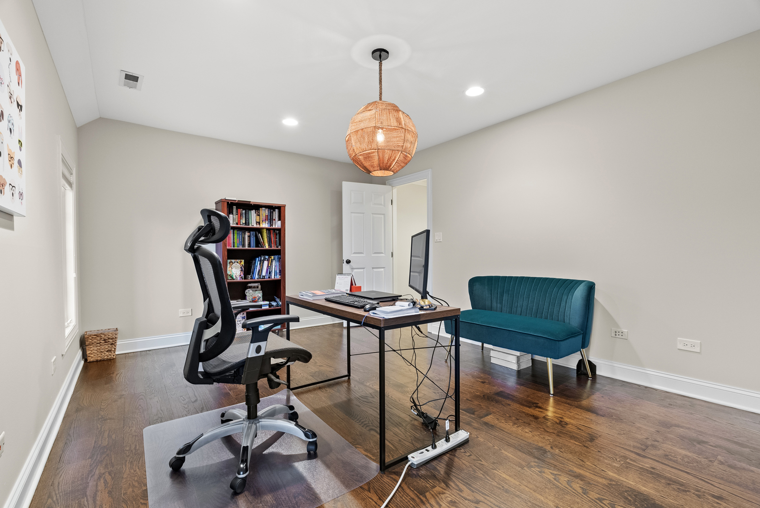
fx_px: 338
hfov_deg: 96.7
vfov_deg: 73.8
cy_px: 254
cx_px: 380
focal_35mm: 16
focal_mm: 16
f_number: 8
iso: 640
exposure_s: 6
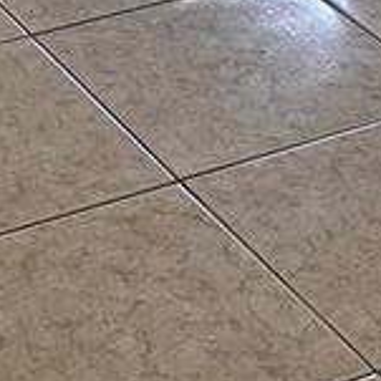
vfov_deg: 8.9
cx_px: 121
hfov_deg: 10.3
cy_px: -679
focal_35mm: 169
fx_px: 2104
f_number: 1.78
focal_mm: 6.86
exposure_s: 1/120
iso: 100
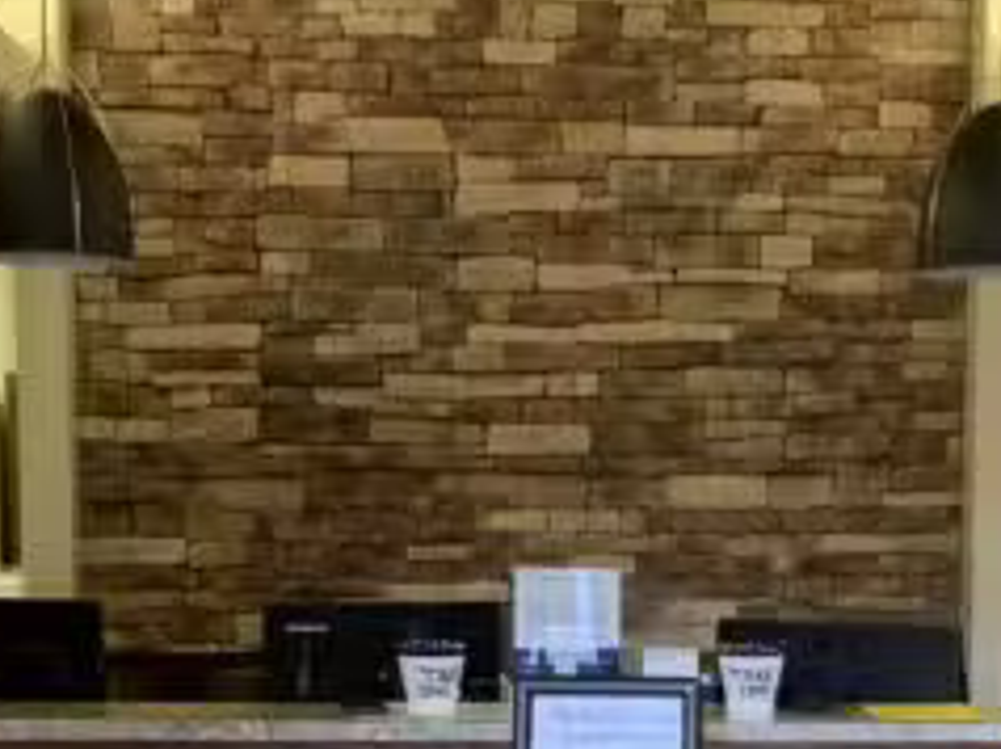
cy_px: 707
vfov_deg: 17.2
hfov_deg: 23.3
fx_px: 2427
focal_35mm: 84
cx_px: 543
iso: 200
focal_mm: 4.25
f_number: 1.8
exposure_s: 1/60
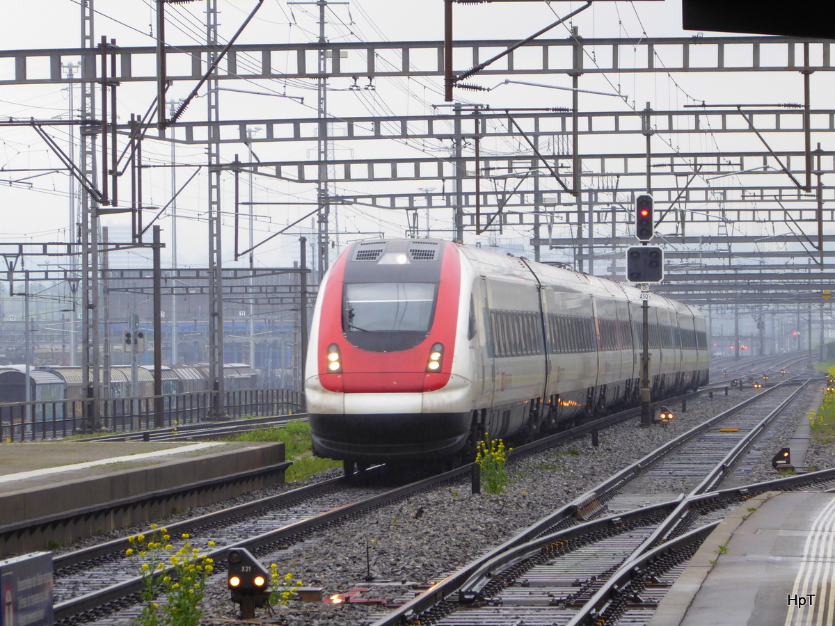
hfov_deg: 6.7
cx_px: 418
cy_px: 313
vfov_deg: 5.1
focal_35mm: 294
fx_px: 7092
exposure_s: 1/80
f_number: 5.6
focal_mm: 47.5
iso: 160
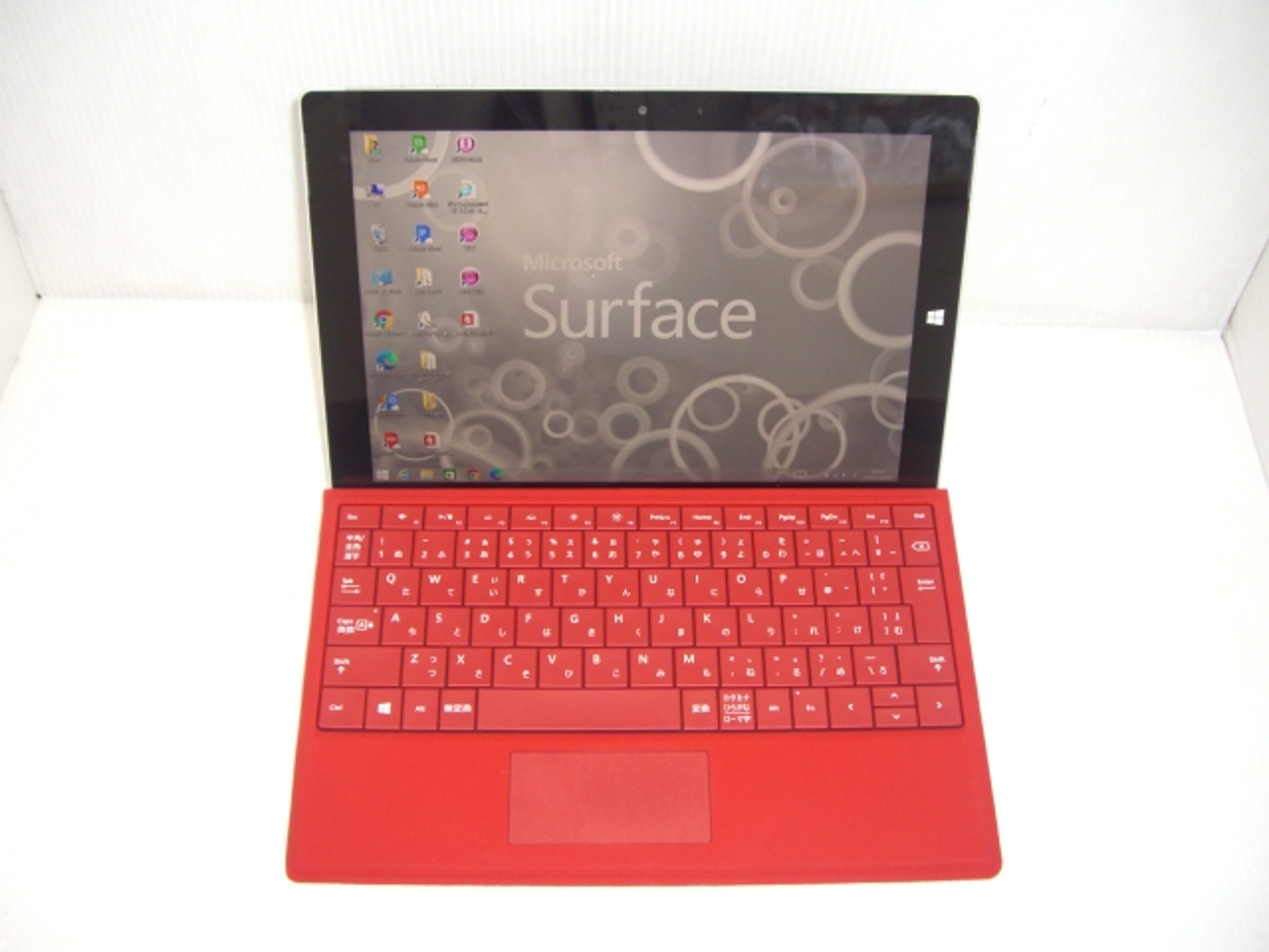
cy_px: 476
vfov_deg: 37.7
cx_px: 634
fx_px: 1393
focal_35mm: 38
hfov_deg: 49.0
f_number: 2.8
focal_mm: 7.9
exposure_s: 1/60
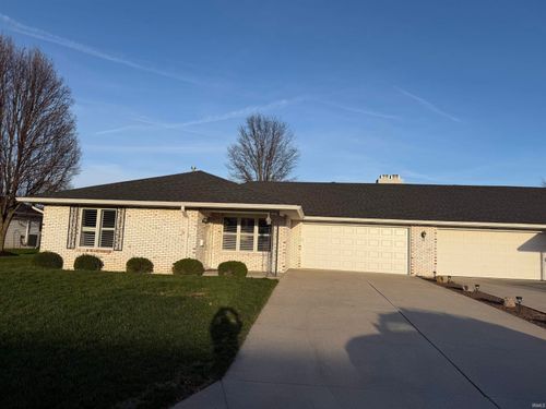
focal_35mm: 24
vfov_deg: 56.8
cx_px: 273
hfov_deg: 71.6
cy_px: 204
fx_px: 379
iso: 80
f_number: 1.78
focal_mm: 6.76
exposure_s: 1/4405
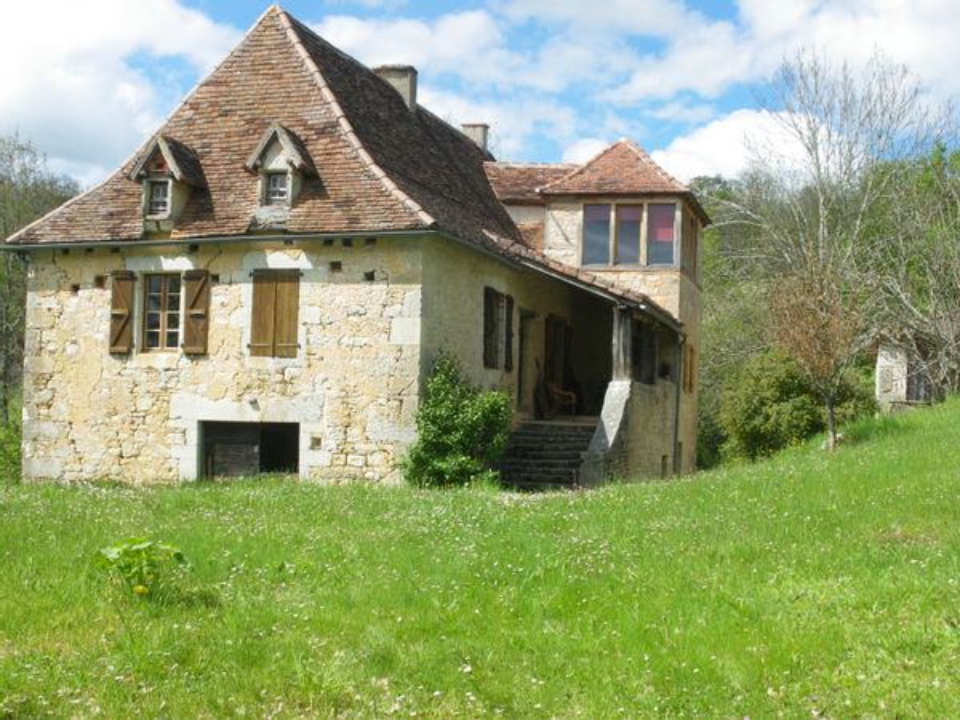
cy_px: 360
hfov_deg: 37.5
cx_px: 480
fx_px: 1414
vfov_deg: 28.6
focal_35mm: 51
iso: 64
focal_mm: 9
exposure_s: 1/320
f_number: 4.4
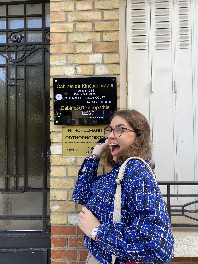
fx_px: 198
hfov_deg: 53.1
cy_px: 132
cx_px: 99
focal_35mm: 26
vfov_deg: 67.3
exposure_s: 1/177
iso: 32
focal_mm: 4.25
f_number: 1.8
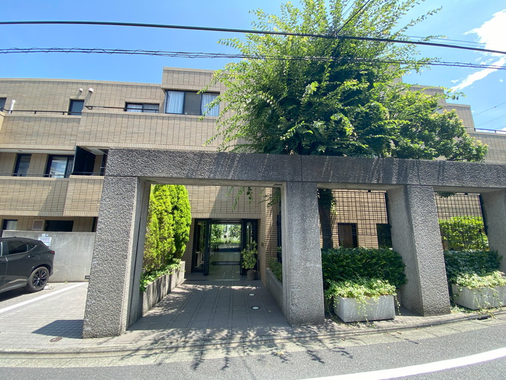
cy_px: 190
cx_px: 253
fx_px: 190
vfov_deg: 89.9
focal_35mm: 13
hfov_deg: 106.2
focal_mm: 1.54
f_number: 2.4
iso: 20
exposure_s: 1/130
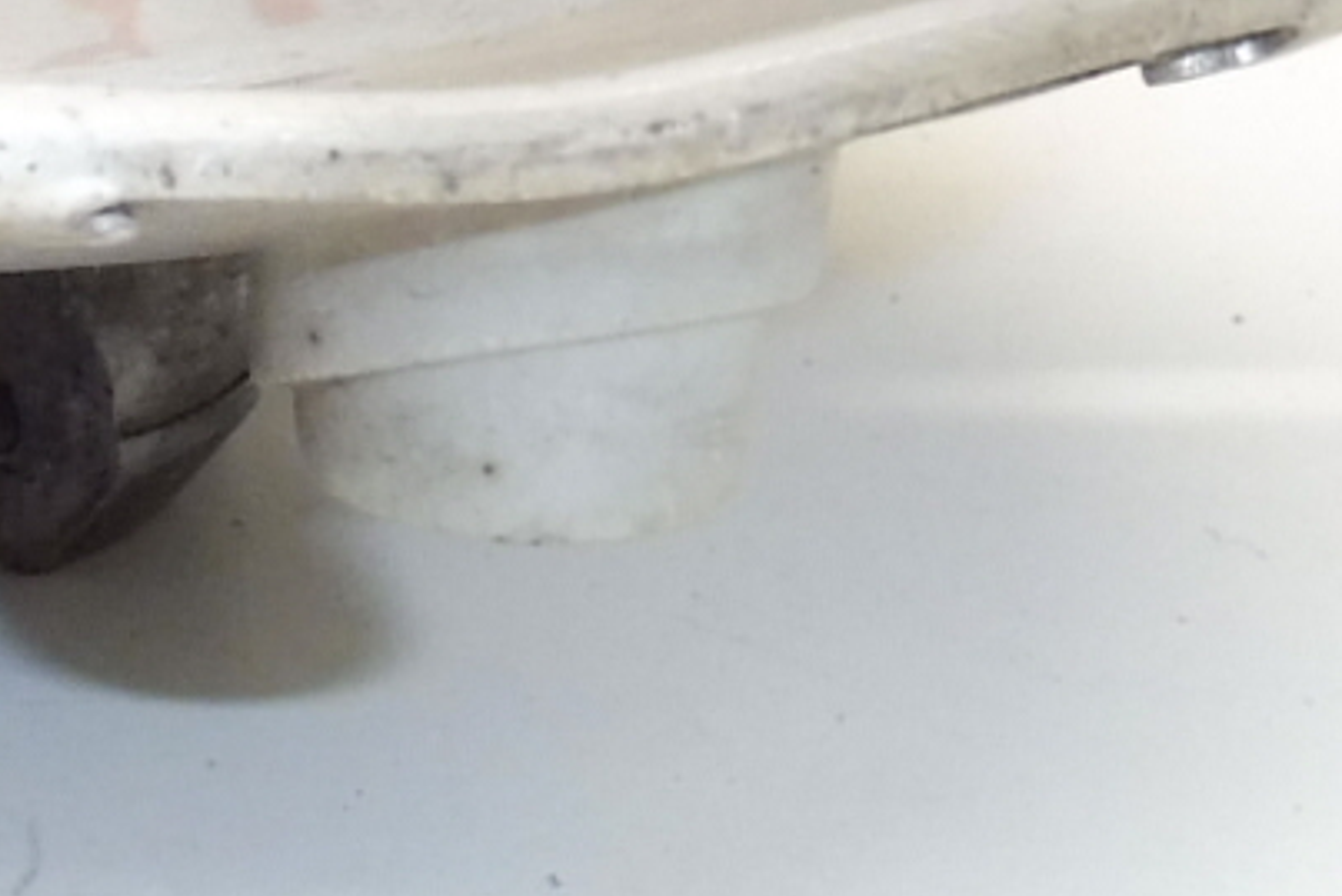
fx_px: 4922
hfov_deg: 14.8
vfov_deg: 10.4
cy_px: 230
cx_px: -403
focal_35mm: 132
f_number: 3.5
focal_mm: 4.4
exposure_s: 1/60
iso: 200
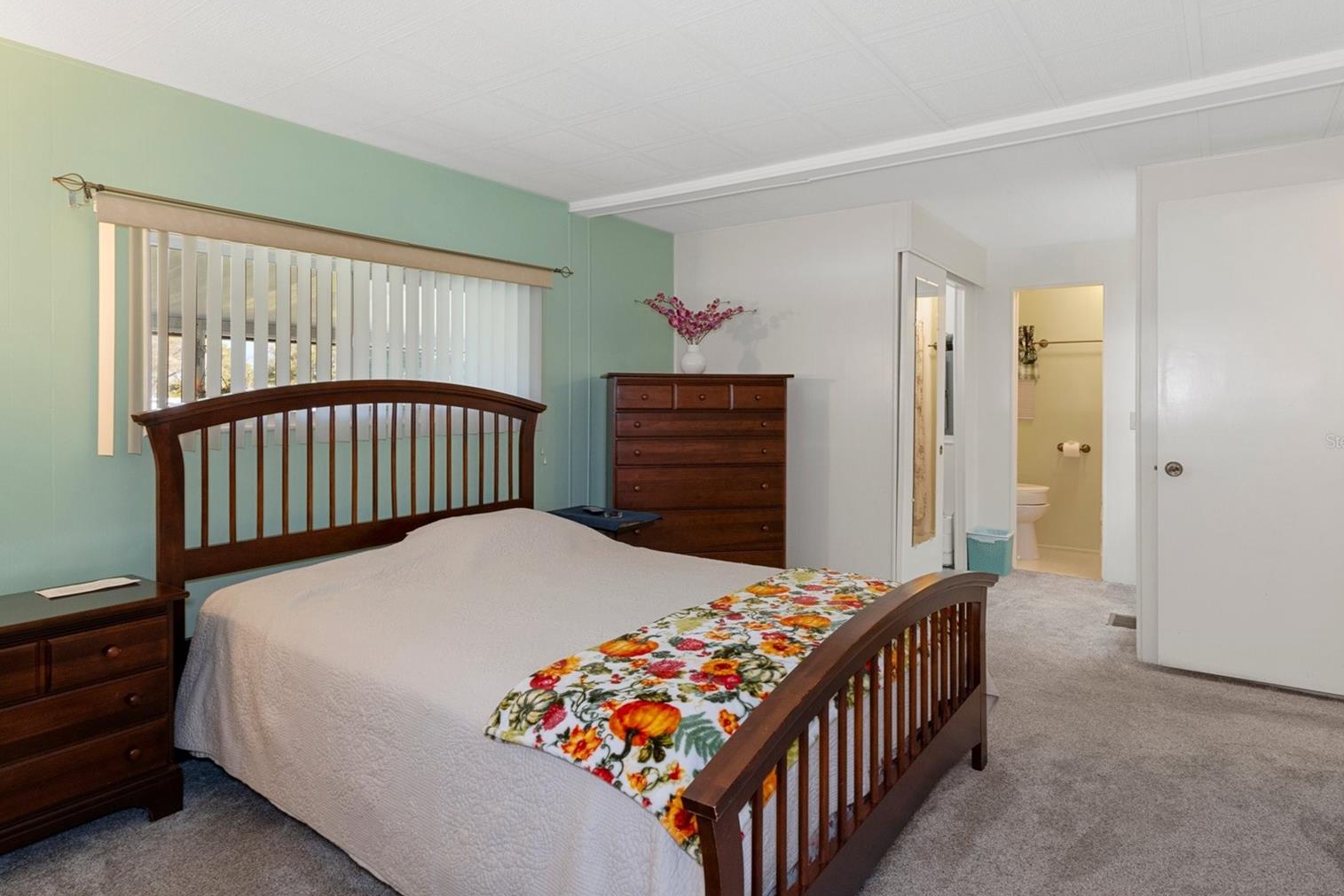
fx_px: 709
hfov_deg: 86.9
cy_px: 441
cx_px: 696
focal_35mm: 19
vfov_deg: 64.6
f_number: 8
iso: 320
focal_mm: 12
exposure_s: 1/4
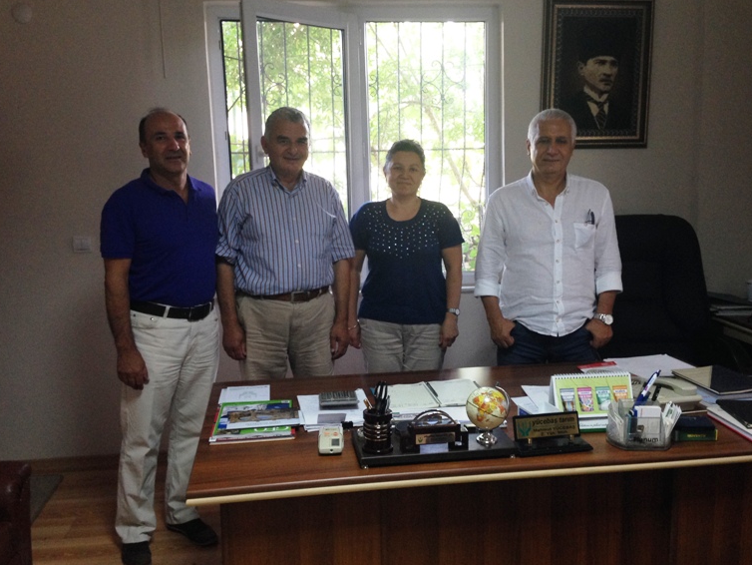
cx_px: 380
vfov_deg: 40.7
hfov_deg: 52.6
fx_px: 761
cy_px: 275
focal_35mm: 35
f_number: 2.4
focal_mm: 4.12
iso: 160
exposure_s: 1/20
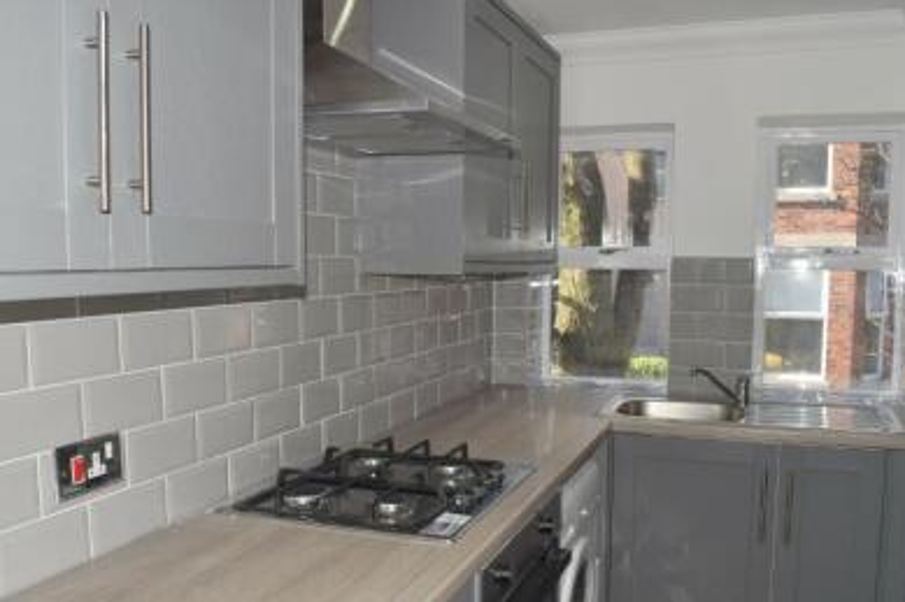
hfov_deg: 57.2
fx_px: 829
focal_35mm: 33
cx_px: 442
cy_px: 361
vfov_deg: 39.8
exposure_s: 1/60
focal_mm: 18
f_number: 8
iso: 100
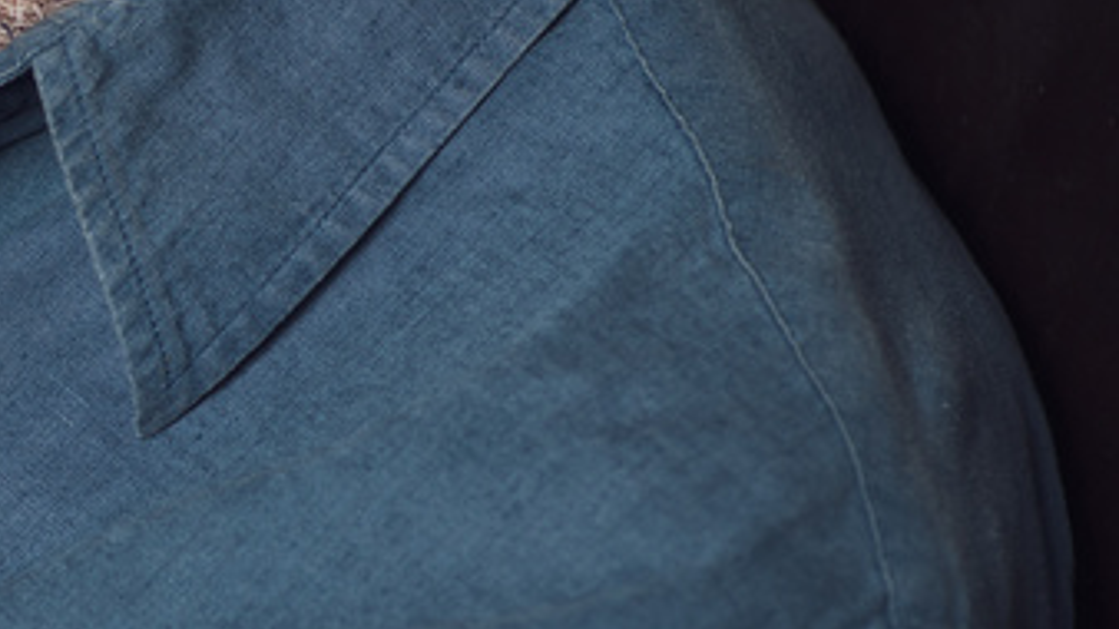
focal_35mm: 260
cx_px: -265
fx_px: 7713
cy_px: 367
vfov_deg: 4.7
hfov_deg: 8.2
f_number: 5
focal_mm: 100
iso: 160
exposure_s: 1/200
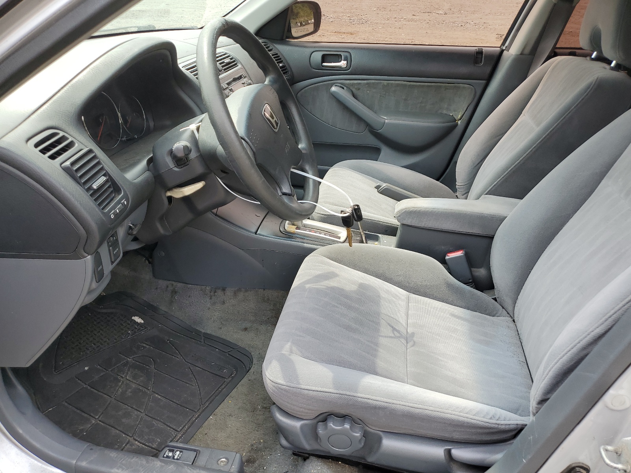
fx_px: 474
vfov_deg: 53.1
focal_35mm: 26
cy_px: 236
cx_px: 316
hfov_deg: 67.3
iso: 50
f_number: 1.5
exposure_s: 1/435
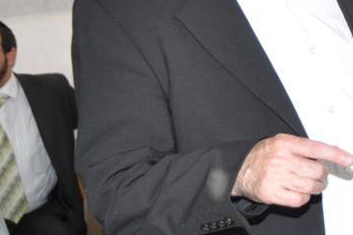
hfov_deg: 14.3
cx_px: 450
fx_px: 1352
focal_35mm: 138
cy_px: 41
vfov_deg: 9.9
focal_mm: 32
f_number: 5.6
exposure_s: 1/125
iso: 200
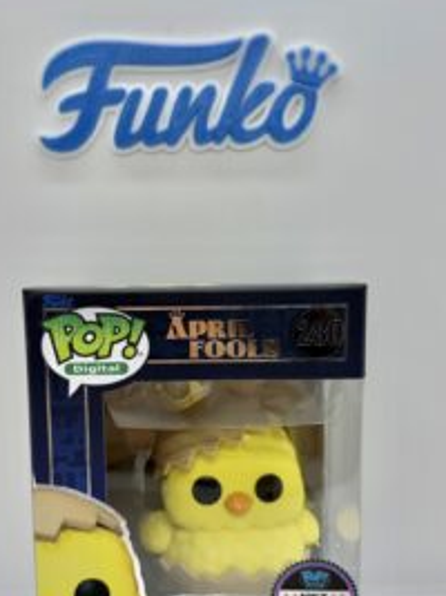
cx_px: 198
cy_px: 384
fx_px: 619
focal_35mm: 36
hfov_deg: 39.6
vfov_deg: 50.7
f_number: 1.78
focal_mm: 6.76
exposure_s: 1/243
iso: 64
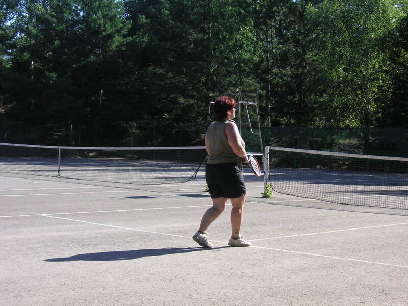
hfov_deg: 29.4
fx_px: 778
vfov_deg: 22.3
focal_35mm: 66
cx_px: 204
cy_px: 153
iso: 50
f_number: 4
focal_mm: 11
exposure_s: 1/180
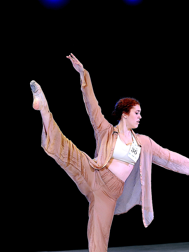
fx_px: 939
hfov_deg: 11.5
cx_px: 105
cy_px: 171
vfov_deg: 15.3
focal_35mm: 129
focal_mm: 92
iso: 1600
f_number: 3.5
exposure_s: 1/320
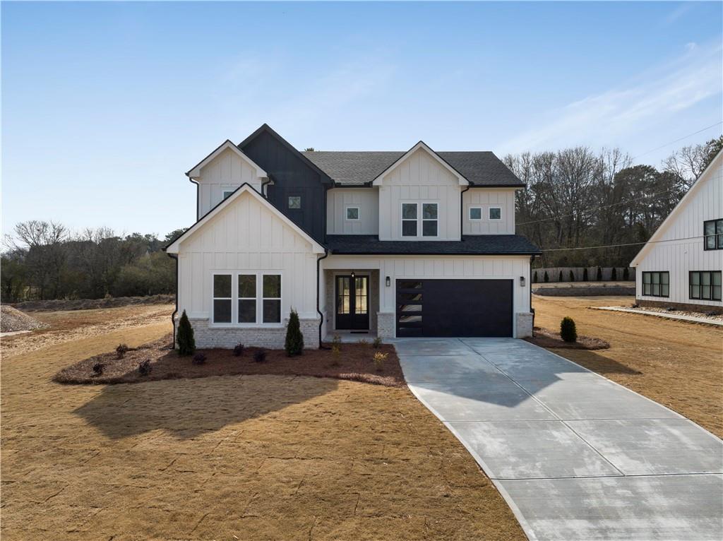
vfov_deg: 56.7
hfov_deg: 71.6
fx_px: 501
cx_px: 362
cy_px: 270
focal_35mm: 24
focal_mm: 12.29
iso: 100
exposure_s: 1/1000
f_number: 5
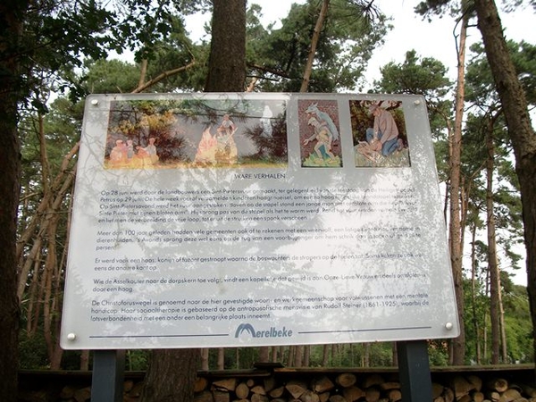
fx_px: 495
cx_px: 268
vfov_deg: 44.2
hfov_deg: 56.8
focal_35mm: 32
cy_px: 201
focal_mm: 5.7
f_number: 2.9
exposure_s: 1/500
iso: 81
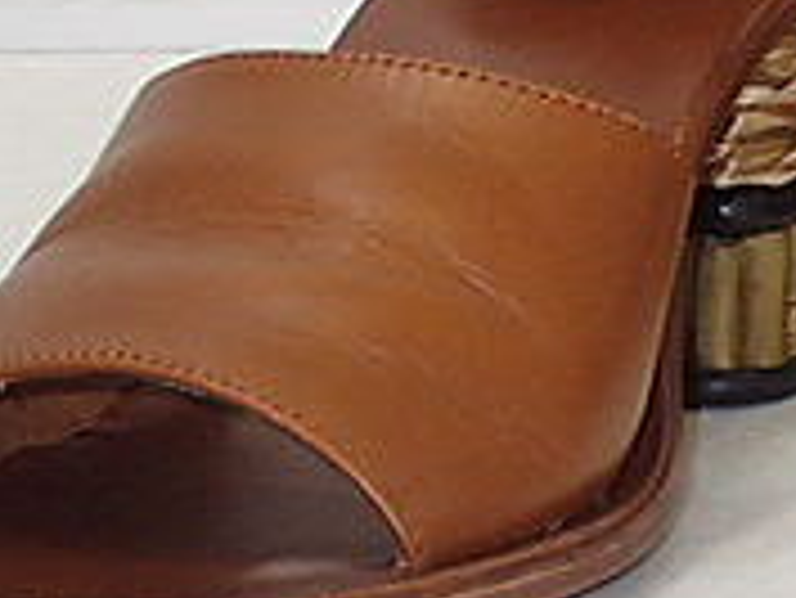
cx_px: 1214
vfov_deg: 5.8
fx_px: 5822
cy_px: -135
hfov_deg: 7.7
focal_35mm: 253
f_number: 4
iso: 250
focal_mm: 12.6
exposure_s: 1/60
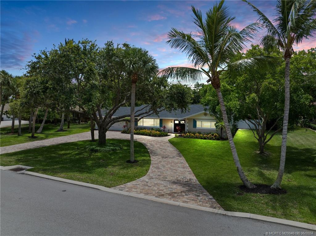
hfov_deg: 71.6
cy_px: 118
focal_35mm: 24
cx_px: 158
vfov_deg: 56.7
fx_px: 219
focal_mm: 12.29
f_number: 3.2
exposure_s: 1/1000
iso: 100
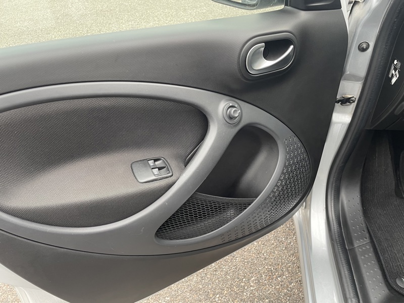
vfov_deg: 53.1
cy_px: 152
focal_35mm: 26
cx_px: 202
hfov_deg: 67.3
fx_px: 303
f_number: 1.6
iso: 125
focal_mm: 4.2
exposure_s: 1/83
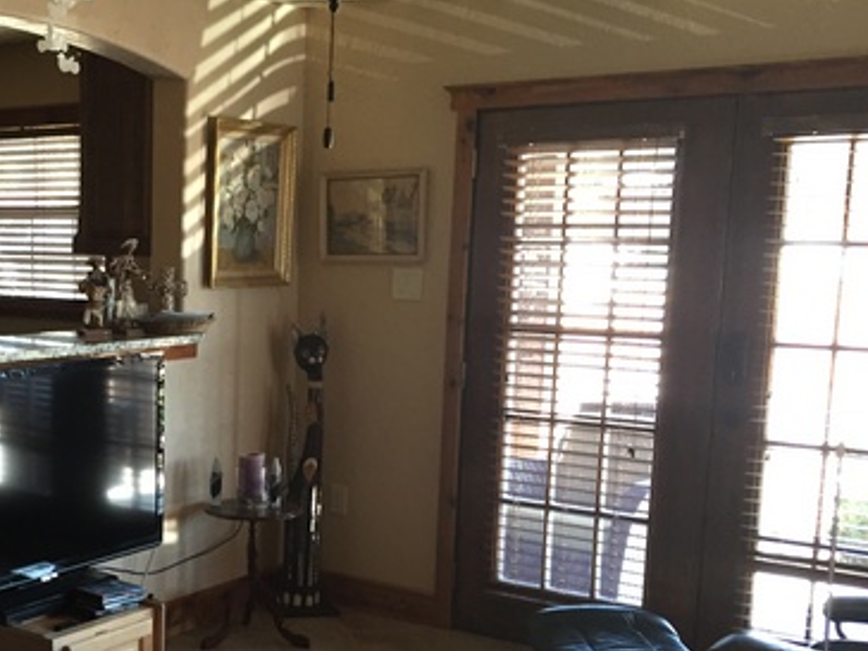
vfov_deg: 28.3
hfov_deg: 35.6
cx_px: 114
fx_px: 1279
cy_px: 448
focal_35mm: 51
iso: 100
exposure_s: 1/30
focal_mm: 4.15
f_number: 2.2
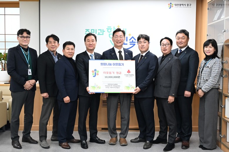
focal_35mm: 38
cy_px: 76
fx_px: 242
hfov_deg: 50.7
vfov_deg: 35.0
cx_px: 114
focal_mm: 38
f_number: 5
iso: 2500
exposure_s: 1/160
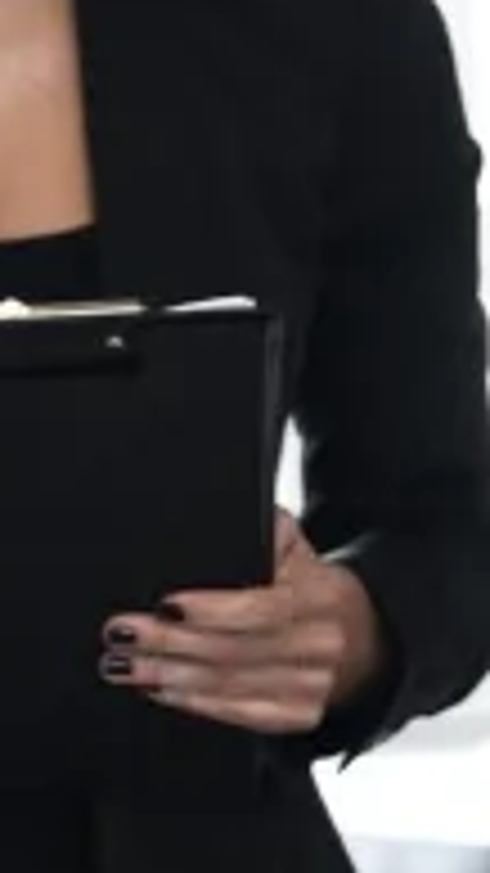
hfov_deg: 2.5
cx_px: 1029
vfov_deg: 4.4
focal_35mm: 492
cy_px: -169
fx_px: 11374
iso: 2000
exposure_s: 1/200
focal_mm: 120
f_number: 4
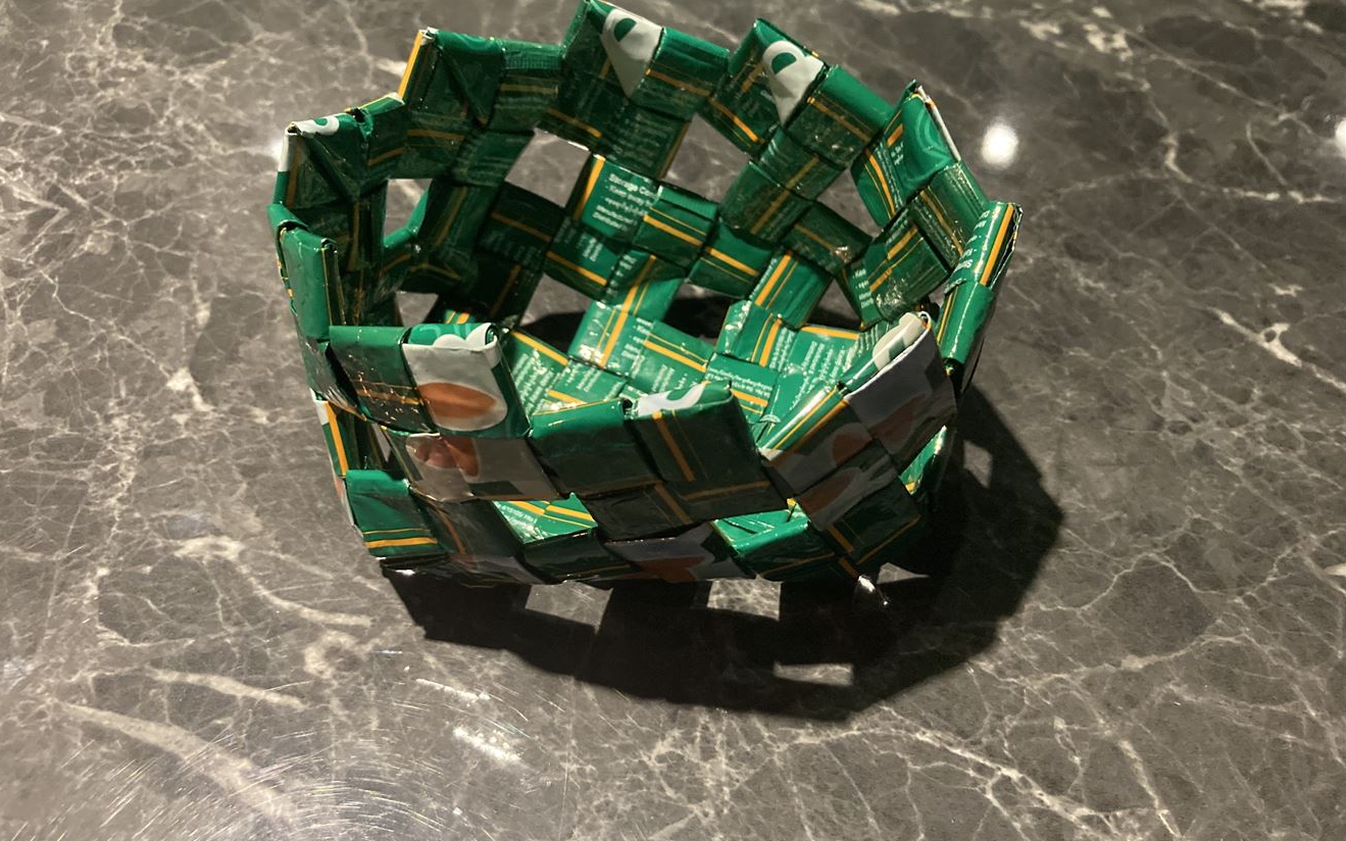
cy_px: 379
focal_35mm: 30
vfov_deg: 41.8
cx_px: 667
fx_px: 1100
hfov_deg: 62.9
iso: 500
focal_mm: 3.99
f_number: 1.8
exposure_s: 1/26
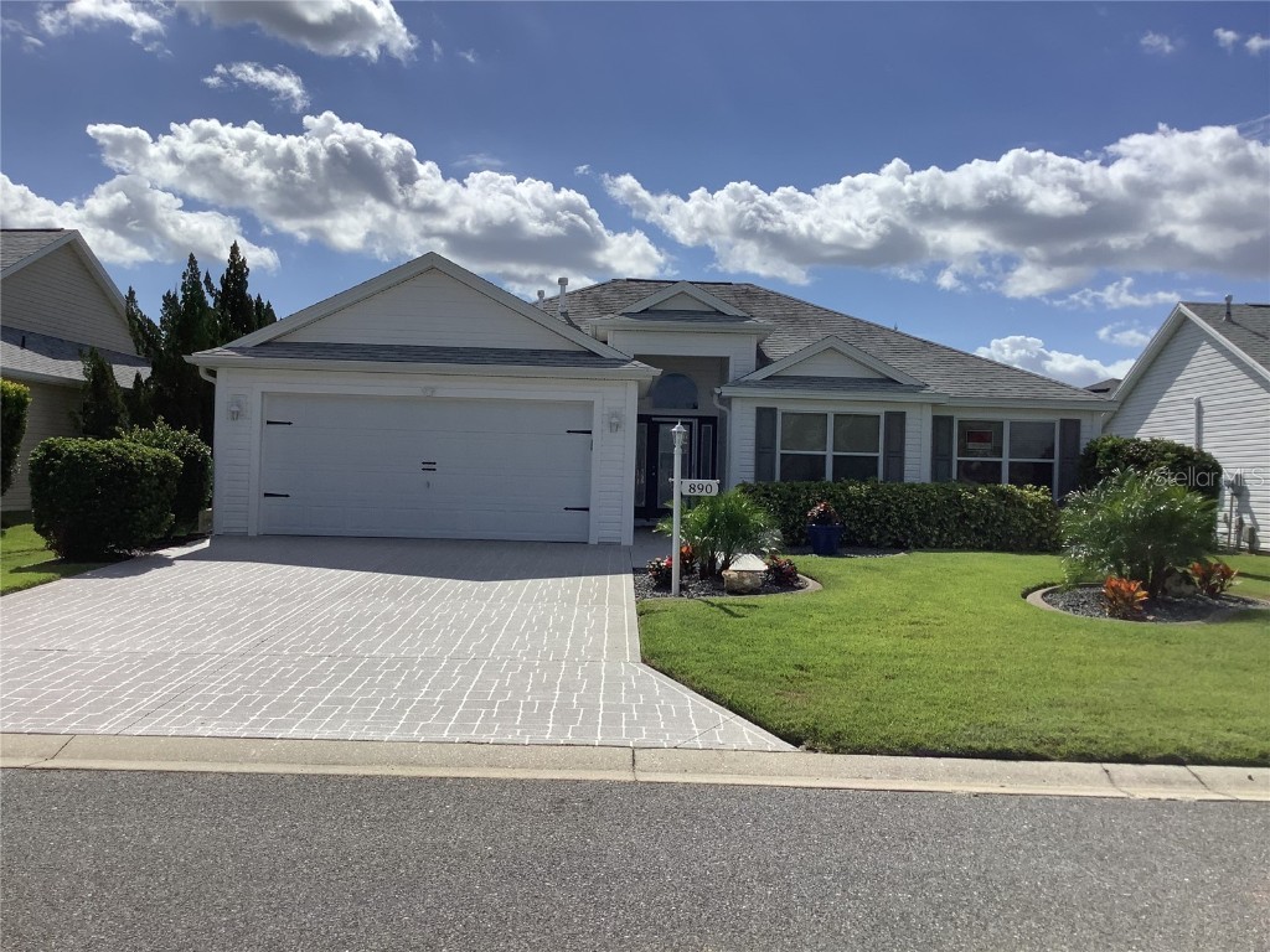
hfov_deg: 58.4
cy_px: 476
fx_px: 1137
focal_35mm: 31
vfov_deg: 45.4
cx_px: 635
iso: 25
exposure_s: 1/3268
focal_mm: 3.3
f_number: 2.4
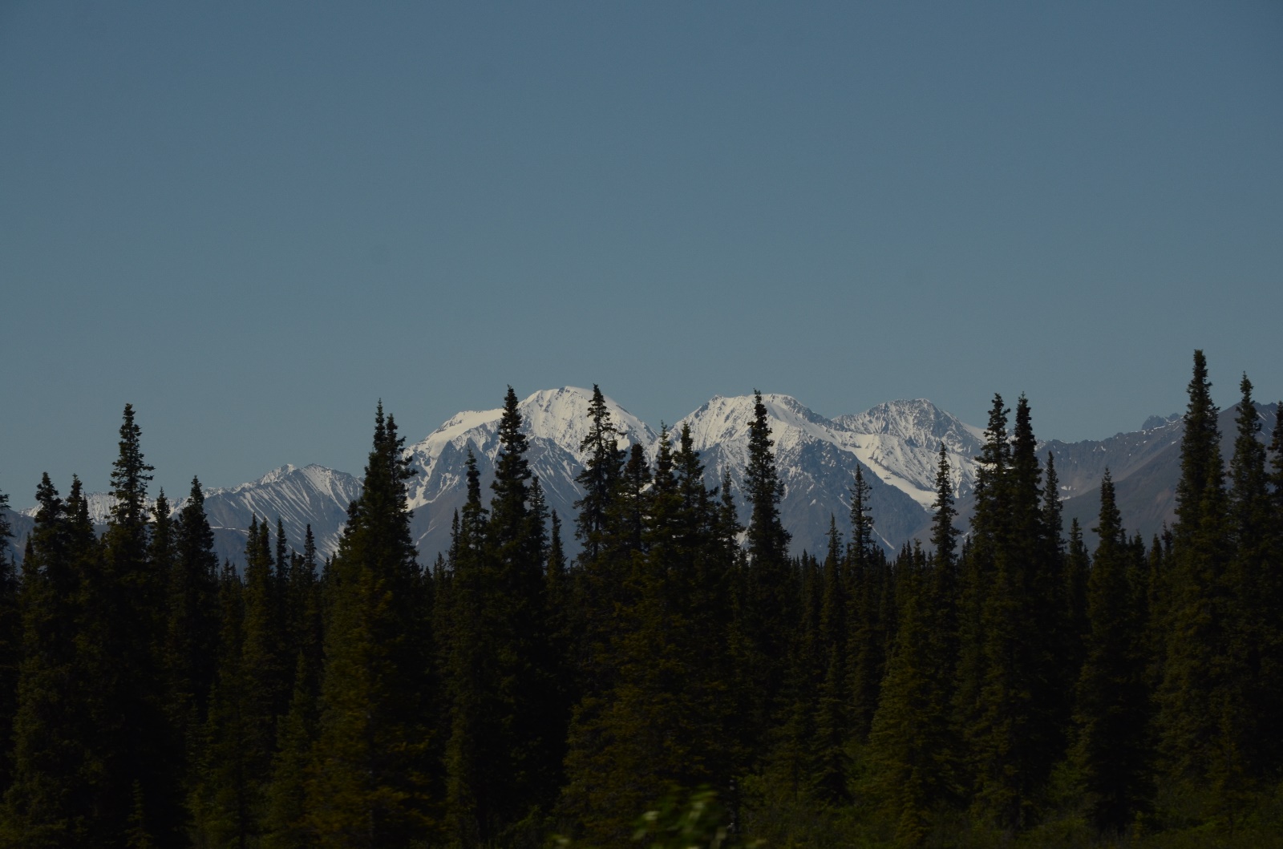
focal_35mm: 153
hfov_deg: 13.5
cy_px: 424
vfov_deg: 8.9
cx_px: 642
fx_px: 5440
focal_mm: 102
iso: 250
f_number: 8
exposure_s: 1/640
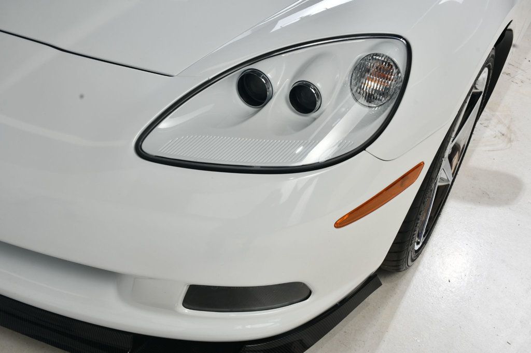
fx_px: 575
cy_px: 176
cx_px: 266
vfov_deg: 34.2
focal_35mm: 39
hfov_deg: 49.6
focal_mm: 26
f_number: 14
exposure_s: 1/160
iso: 100
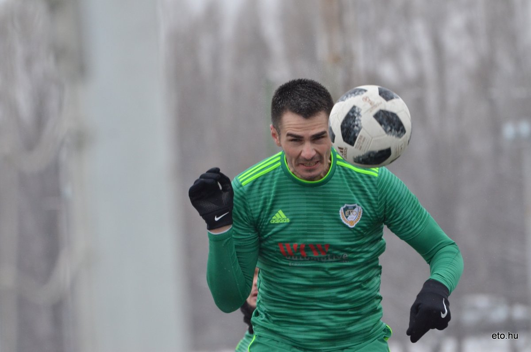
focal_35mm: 360
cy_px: 176
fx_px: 5299
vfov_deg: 3.8
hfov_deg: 5.7
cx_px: 266
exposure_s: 1/1000
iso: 1250
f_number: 5.6
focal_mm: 240
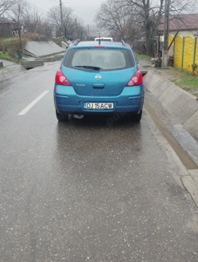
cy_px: 118
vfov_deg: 52.4
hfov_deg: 40.8
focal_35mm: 35
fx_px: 266
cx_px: 103
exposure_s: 1/117
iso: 50
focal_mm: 4.25
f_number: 1.8
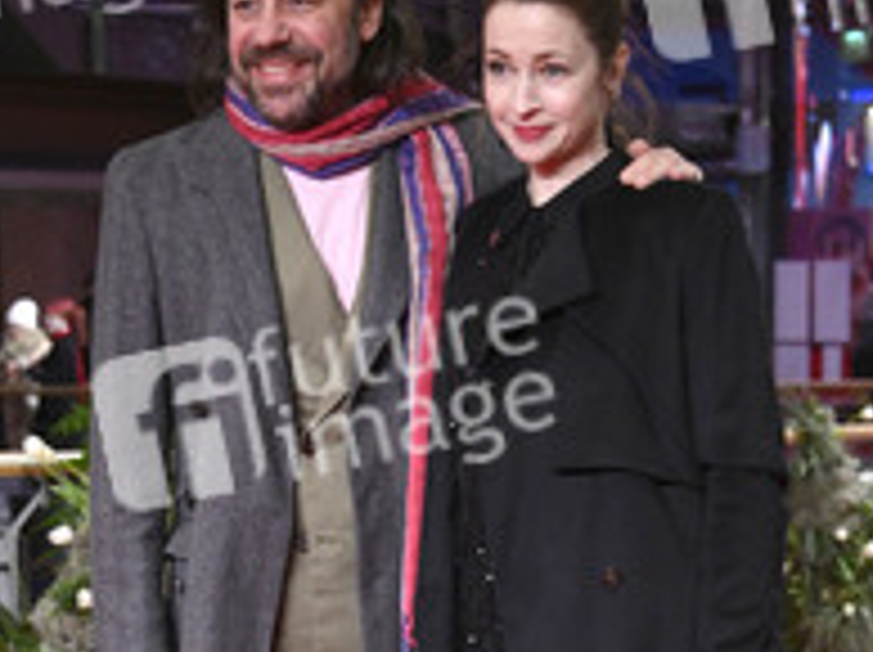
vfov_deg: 10.9
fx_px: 3400
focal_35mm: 135
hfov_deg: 14.6
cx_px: 454
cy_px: 630
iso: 5000
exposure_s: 1/250
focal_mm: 68
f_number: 5
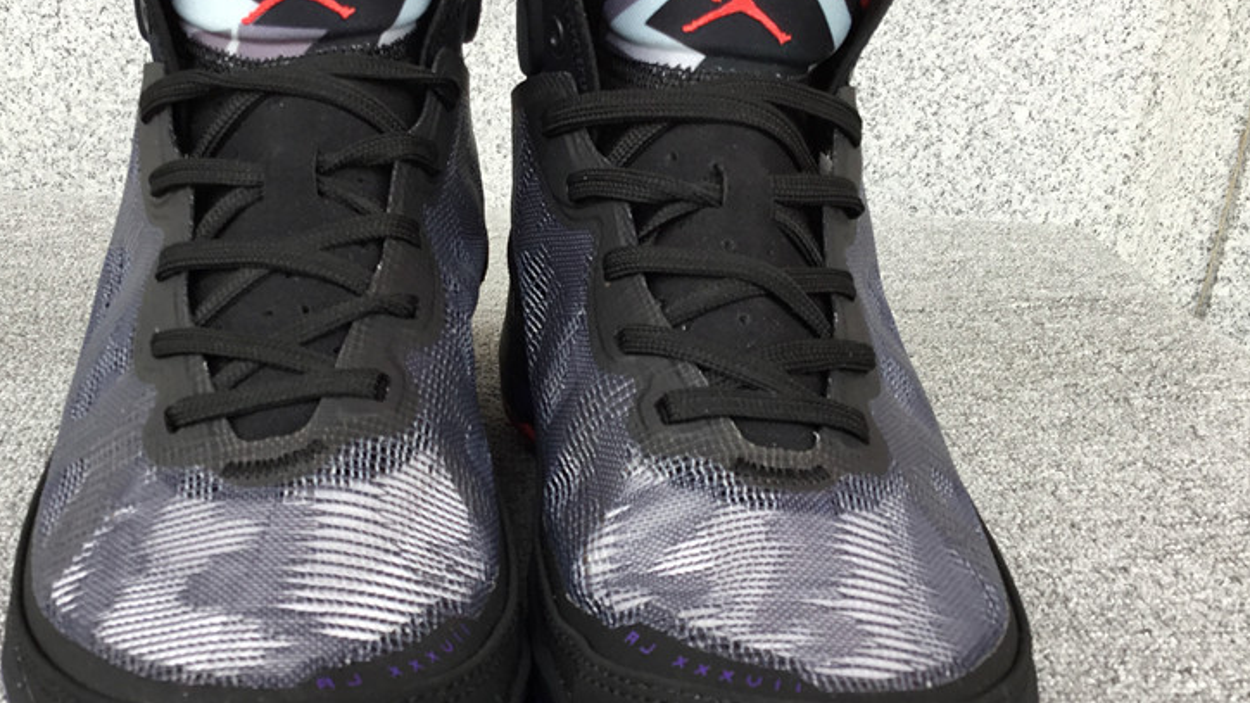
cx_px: 518
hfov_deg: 48.2
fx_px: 1392
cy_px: 474
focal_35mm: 42
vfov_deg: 28.1
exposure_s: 1/100
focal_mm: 3.3
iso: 40
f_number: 2.4
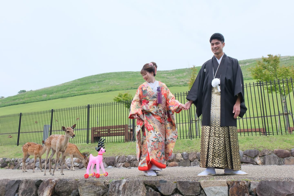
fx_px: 220
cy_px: 98
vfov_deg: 47.9
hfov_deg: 67.4
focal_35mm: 27
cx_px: 147
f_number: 9
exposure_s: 1/250
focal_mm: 17.7
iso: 800
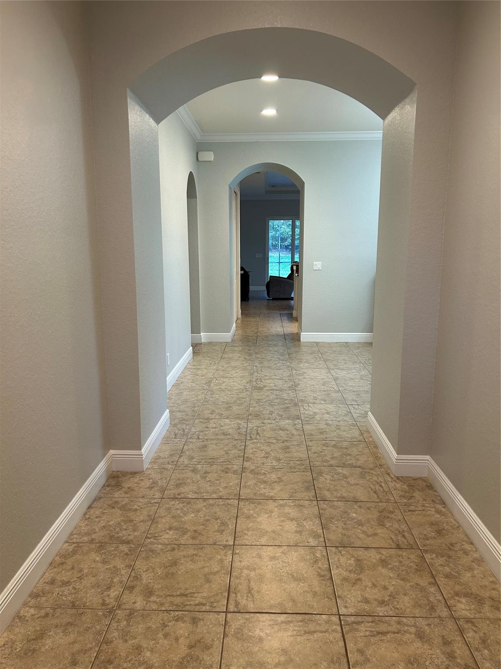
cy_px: 334
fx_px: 502
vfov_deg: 67.3
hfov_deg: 53.1
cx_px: 250
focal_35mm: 26
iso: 125
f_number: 1.5
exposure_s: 1/60
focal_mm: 5.7
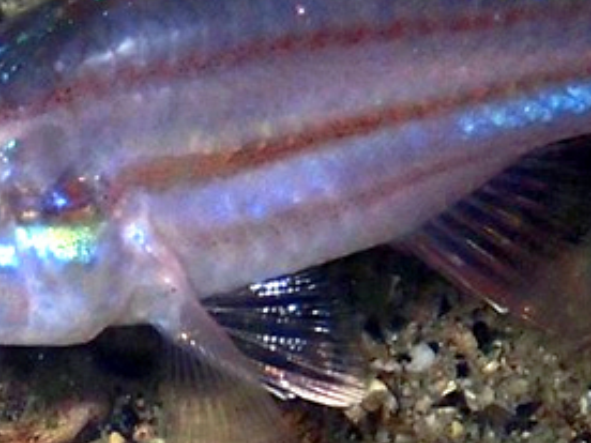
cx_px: 418
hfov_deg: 12.0
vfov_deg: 9.0
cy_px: 203
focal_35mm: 165
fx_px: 2817
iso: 200
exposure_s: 1/100
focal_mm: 10.29
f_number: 5
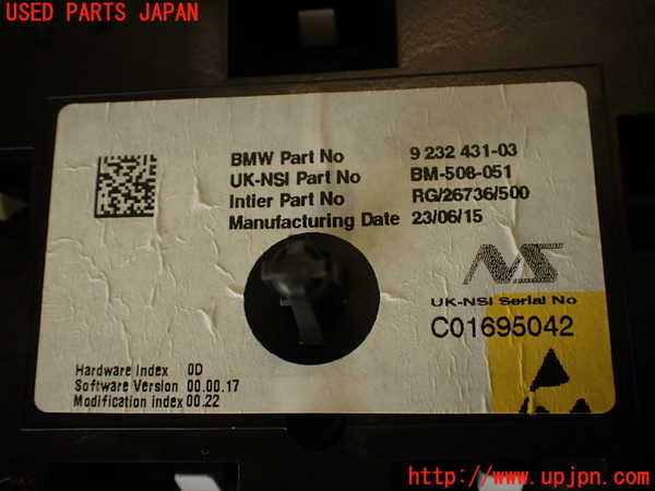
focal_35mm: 32
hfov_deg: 56.8
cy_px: 246
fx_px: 606
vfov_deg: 44.2
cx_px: 328
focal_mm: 5.79
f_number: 2.4
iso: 100
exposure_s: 1/100
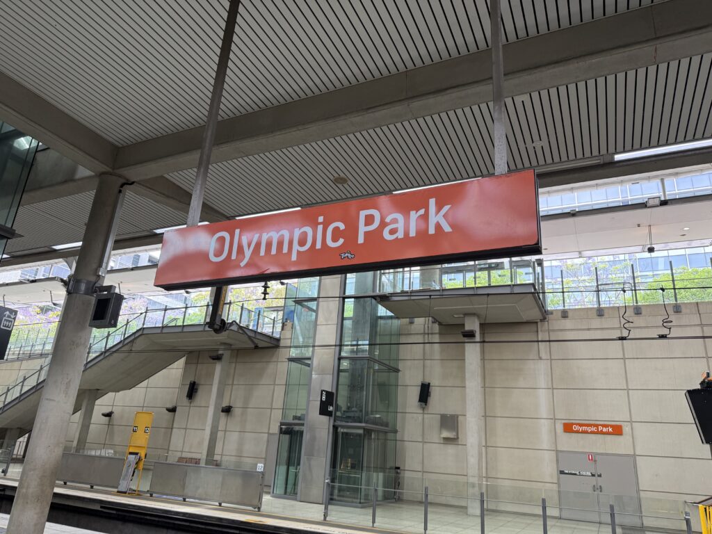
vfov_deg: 56.8
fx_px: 494
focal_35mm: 24
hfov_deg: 71.6
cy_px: 267
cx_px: 356
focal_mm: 6.76
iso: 100
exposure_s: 1/100
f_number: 1.78
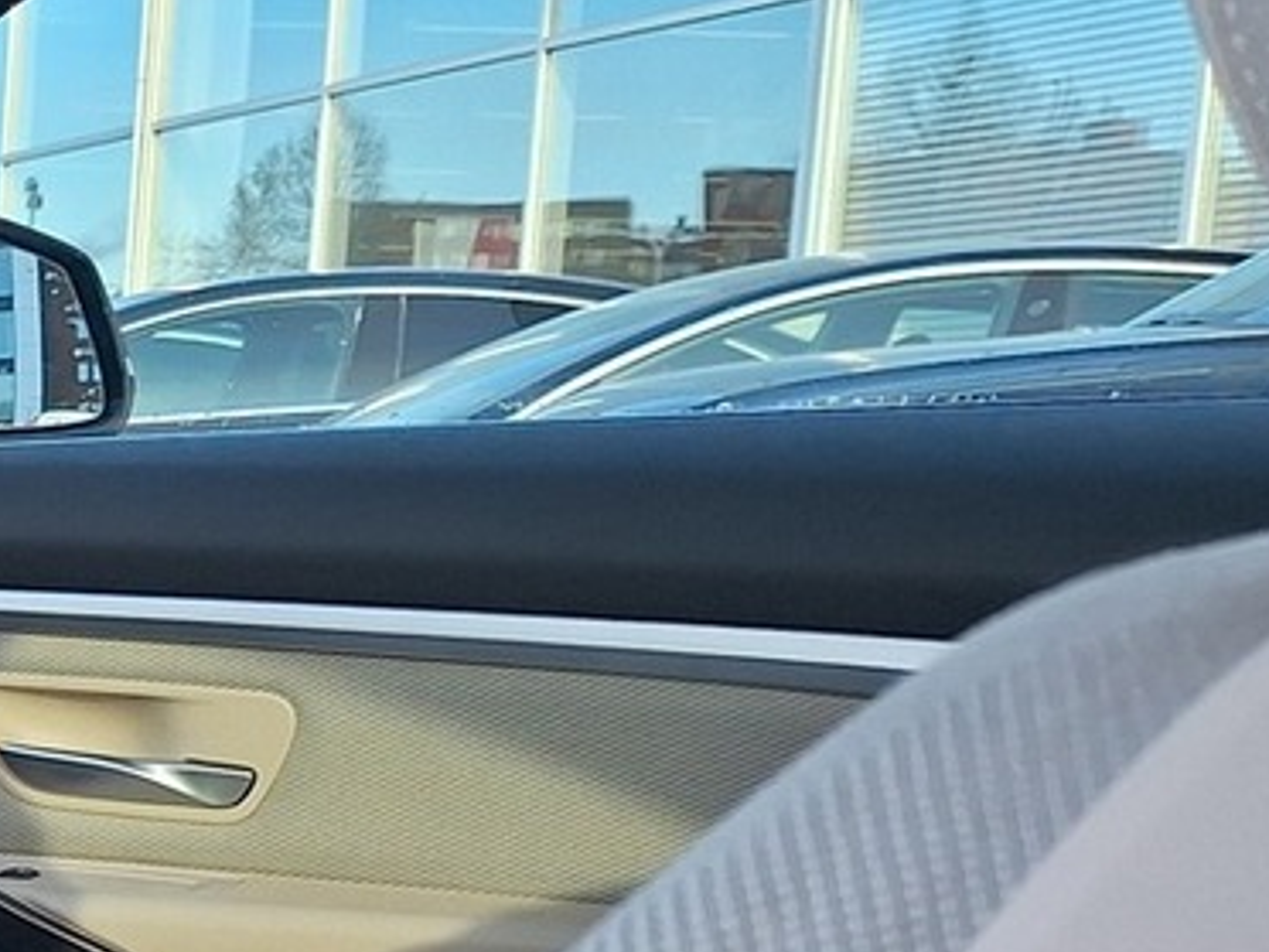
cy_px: 966
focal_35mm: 89
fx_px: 3263
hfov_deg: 17.5
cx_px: -1061
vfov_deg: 16.2
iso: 40
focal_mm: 5.54
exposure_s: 1/486
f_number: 1.8
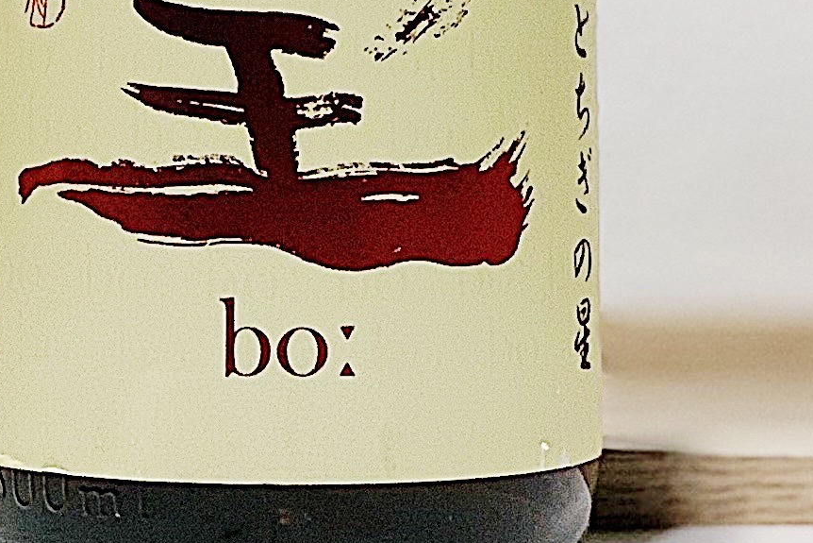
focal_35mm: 253
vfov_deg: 5.3
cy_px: -708
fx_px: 5714
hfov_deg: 8.1
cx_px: 244
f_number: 2.4
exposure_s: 1/116
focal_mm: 6
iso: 125
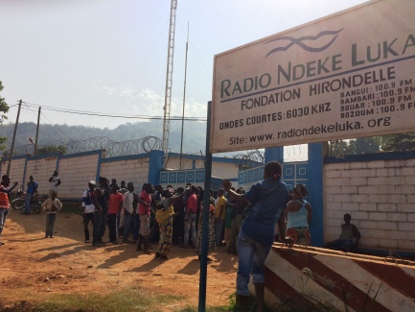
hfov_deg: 60.0
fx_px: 360
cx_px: 208
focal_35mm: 30
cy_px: 156
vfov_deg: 46.8
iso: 32
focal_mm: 4.15
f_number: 2.2
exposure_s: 1/3425
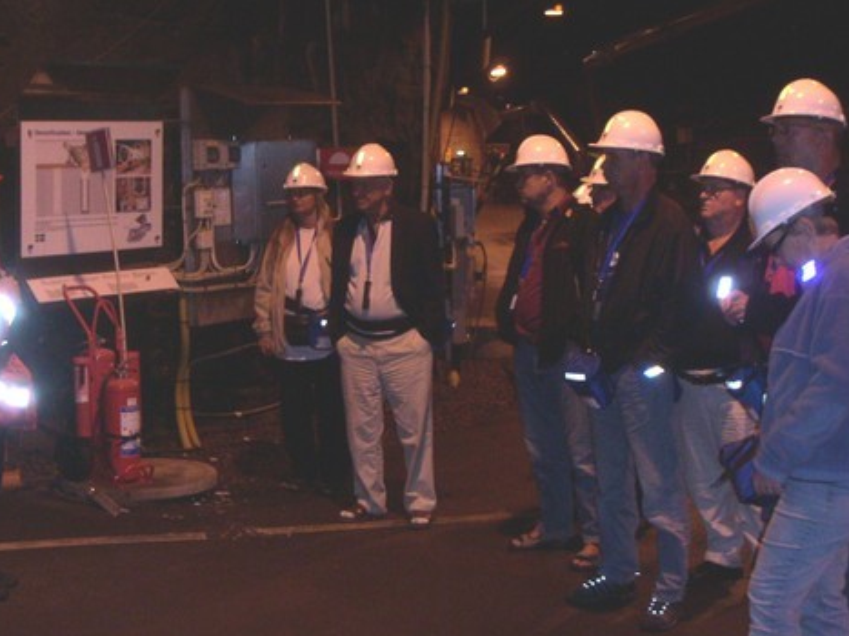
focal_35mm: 57
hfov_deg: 33.8
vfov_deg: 25.6
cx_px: 427
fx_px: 1398
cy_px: 328
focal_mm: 6
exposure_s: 1/50
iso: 160
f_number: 2.8
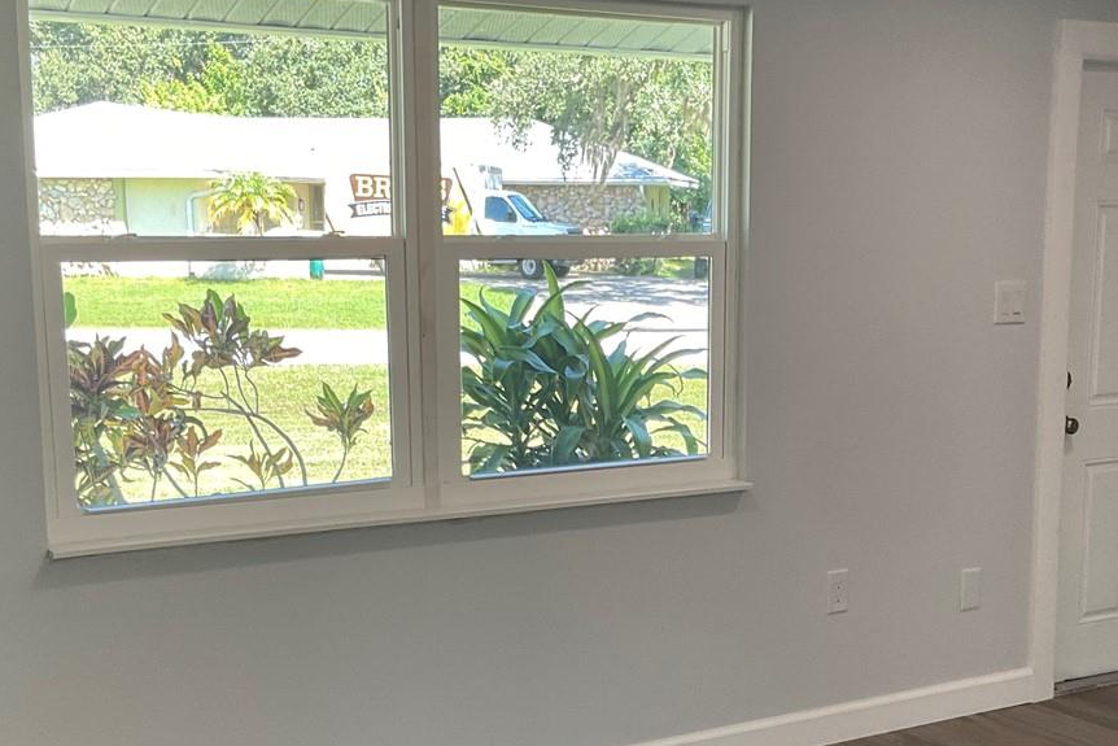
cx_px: 641
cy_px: 498
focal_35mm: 56
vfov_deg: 24.1
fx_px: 1739
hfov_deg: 35.6
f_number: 1.8
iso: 64
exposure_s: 1/120
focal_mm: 3
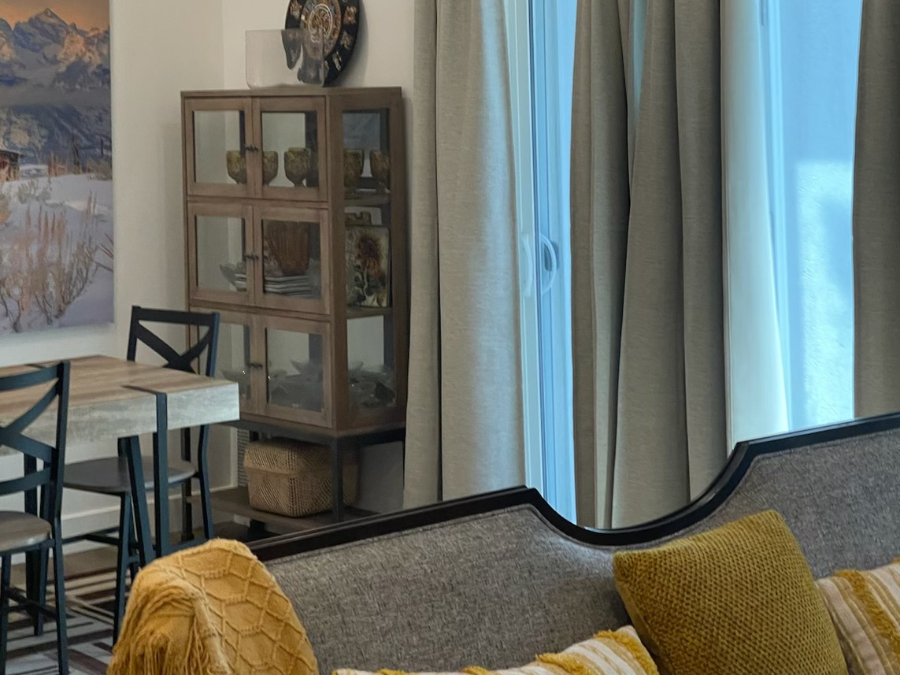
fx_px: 2236
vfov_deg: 17.0
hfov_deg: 22.8
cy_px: 91
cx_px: 453
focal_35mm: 86
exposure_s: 1/120
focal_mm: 7.5
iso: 125
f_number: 2.2
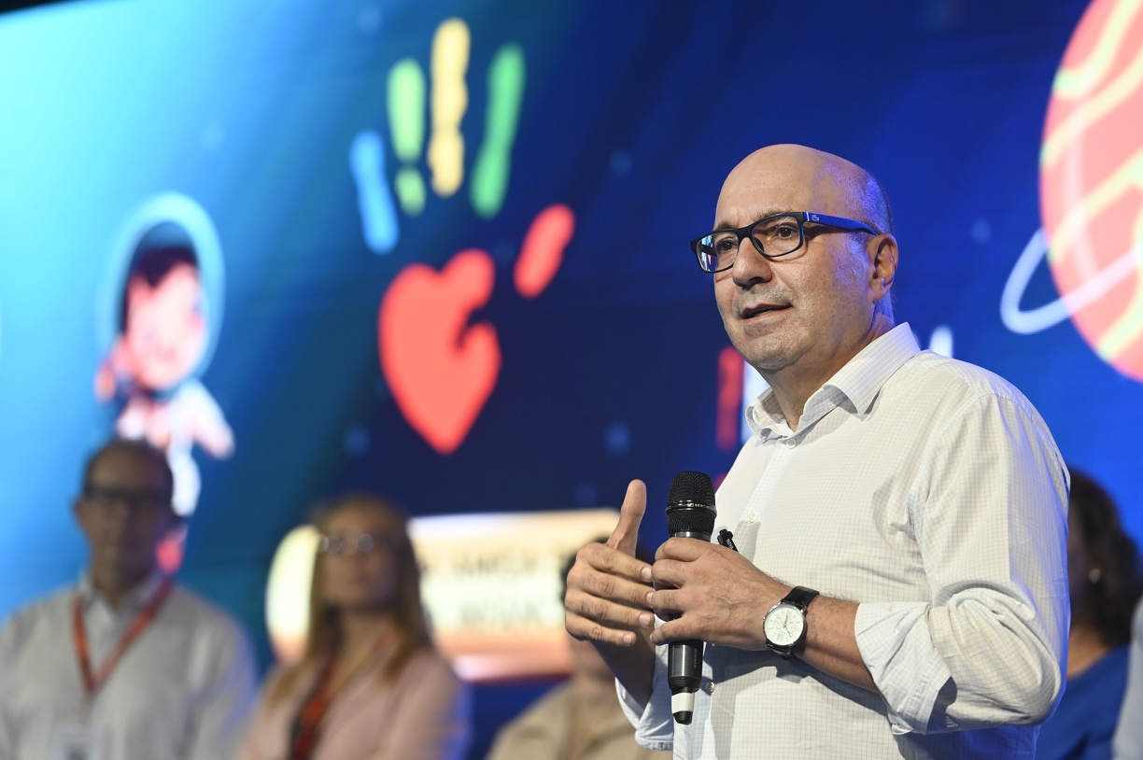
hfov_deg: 11.1
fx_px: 5869
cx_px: 572
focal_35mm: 185
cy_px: 380
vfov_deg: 7.4
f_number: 4
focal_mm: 185
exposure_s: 1/200
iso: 2500
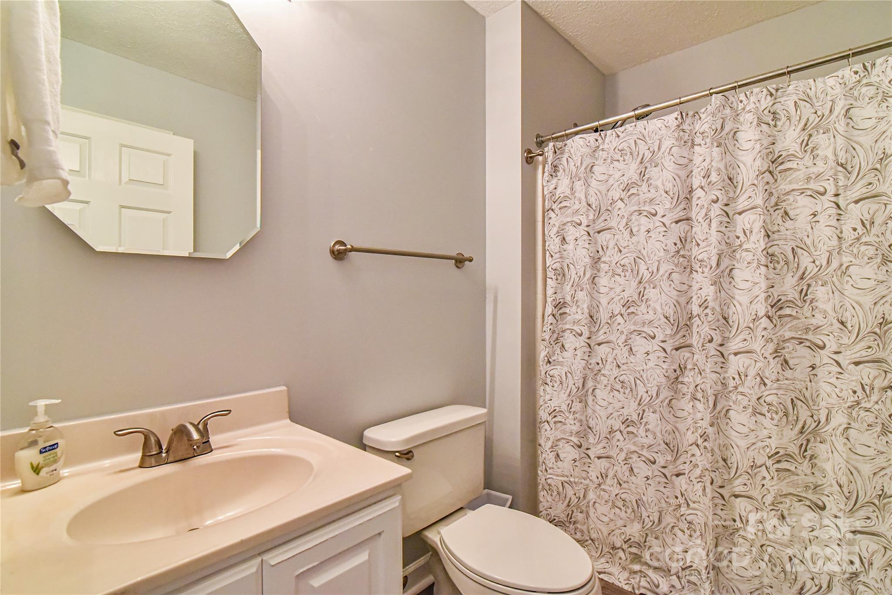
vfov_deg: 70.5
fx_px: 421
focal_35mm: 17
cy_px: 298
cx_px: 446
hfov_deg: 93.3
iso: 4000
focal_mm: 17
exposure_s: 1/125
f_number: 11
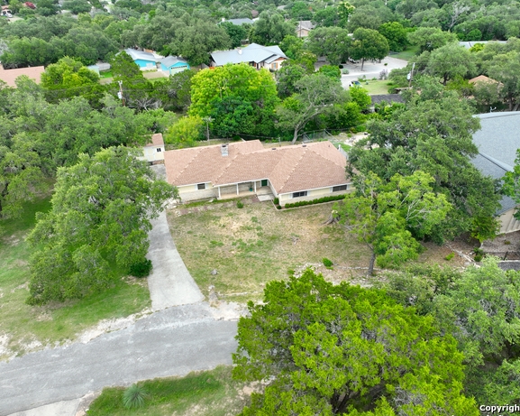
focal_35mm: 26
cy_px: 208
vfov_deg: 54.9
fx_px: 400
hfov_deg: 66.1
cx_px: 263
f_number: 2.8
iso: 100
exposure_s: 1/400
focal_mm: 12.29
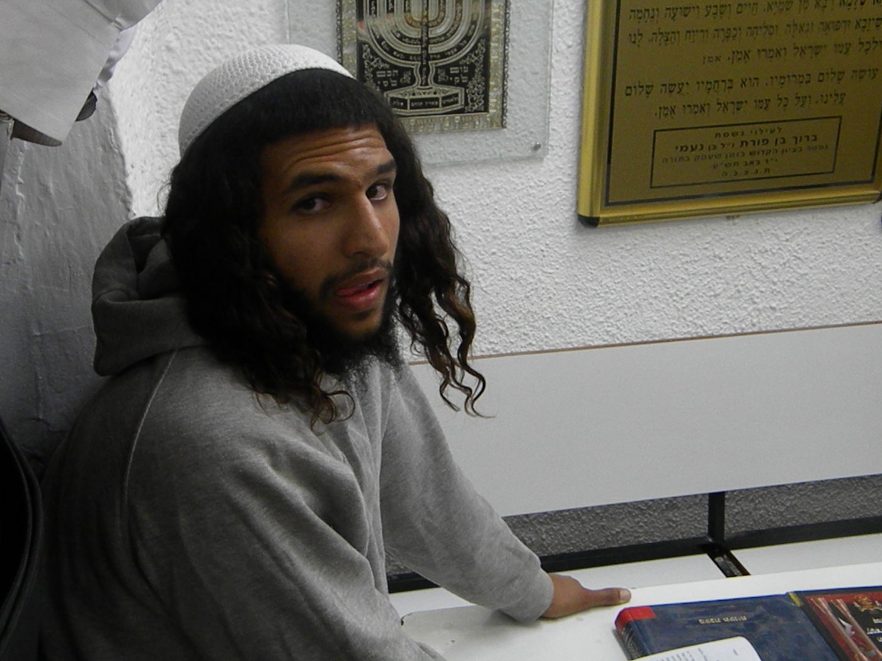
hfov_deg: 40.4
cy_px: 330
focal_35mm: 47
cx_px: 441
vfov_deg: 30.9
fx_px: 1198
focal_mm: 8.6
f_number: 3.9
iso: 720
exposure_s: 1/167
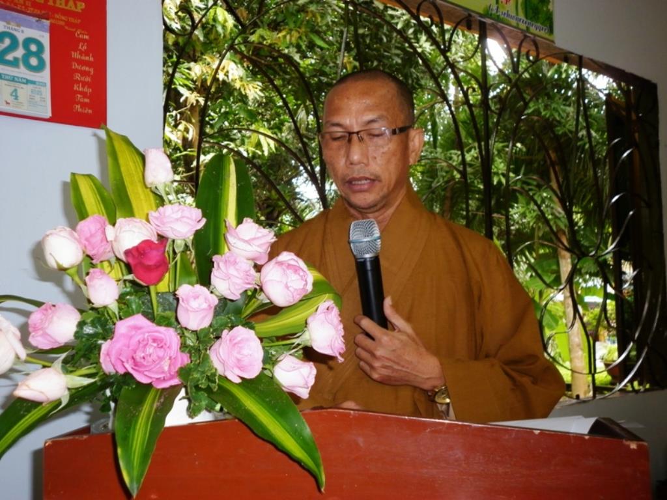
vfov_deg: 36.8
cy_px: 250
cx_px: 334
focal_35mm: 39
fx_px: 751
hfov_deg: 47.9
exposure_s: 1/40
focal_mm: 7.1
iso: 100
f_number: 3.3
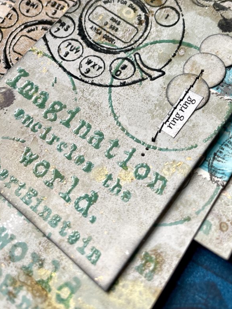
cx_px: 136
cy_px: 113
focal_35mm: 34
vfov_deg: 53.3
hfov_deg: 41.6
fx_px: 304
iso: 64
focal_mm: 4.2
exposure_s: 1/121
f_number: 1.6
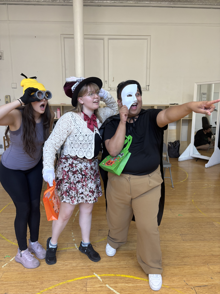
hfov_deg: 53.1
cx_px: 110
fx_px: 220
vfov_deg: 67.3
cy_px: 147
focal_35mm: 26
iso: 125
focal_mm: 5.96
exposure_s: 1/60
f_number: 1.6
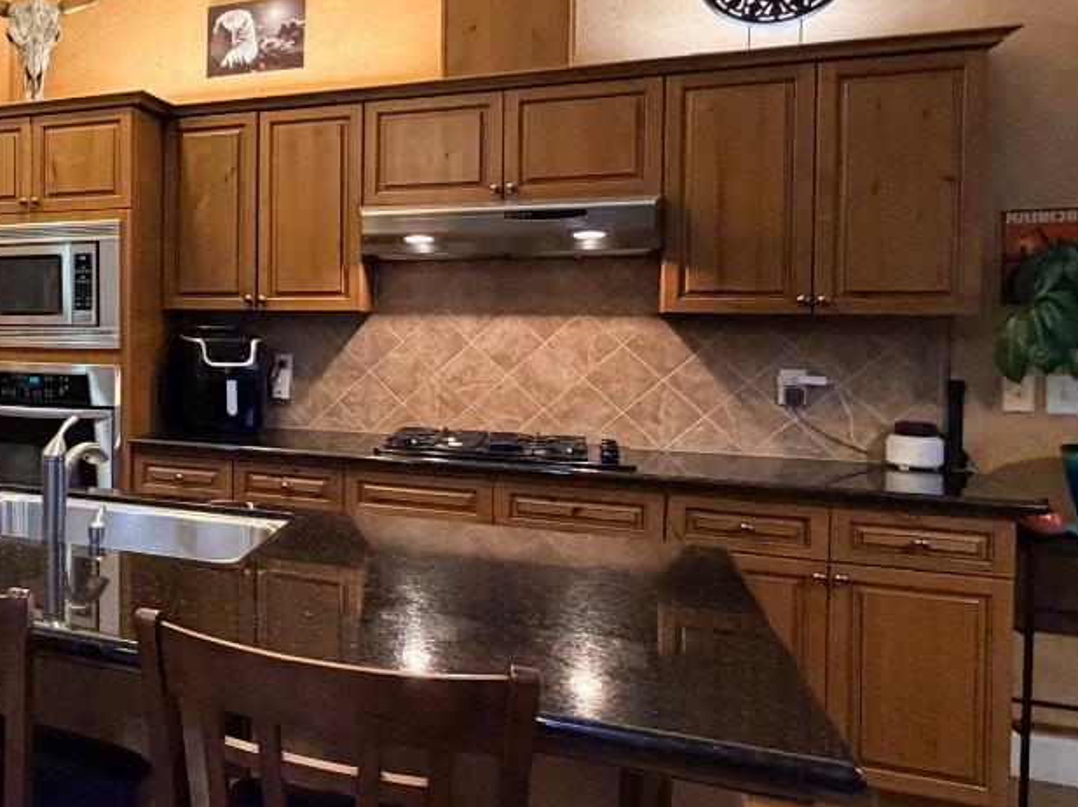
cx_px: -16
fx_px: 1058
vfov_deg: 41.6
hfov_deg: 45.1
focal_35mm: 34
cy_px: 325
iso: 500
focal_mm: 2.22
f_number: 2.2
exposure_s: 1/60
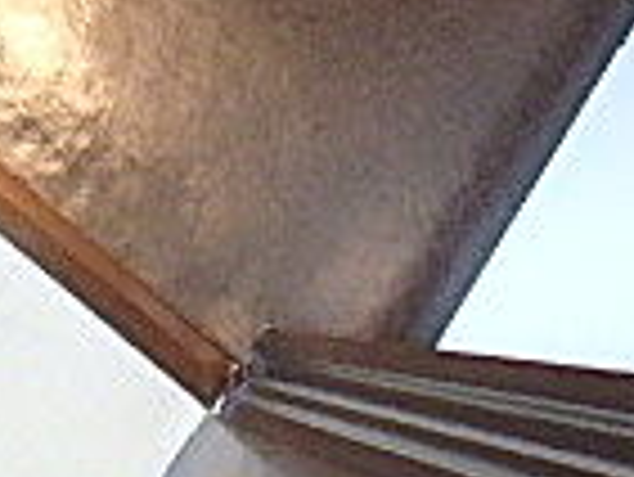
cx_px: -103
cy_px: -513
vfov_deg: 13.2
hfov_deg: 19.6
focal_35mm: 95
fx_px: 1741
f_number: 3.5
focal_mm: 3.7
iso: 800
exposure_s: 1/30
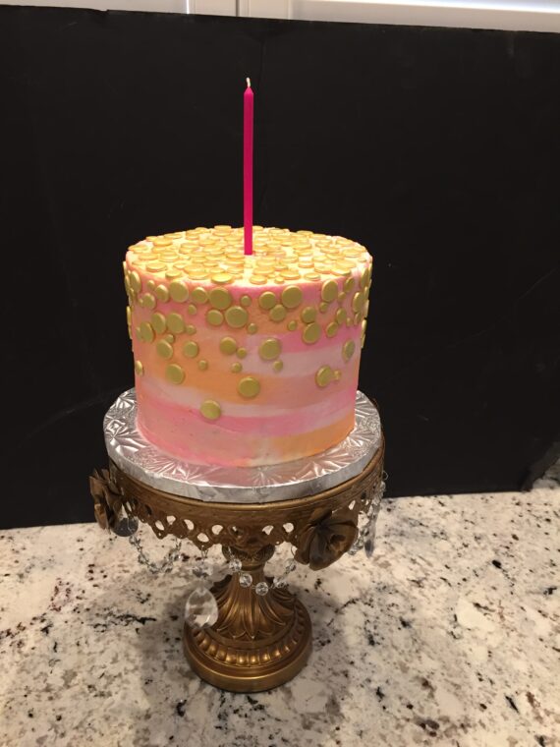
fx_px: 626
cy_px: 374
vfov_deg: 61.7
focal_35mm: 29
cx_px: 280
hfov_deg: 48.2
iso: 100
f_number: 2.2
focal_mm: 4.15
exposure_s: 1/30
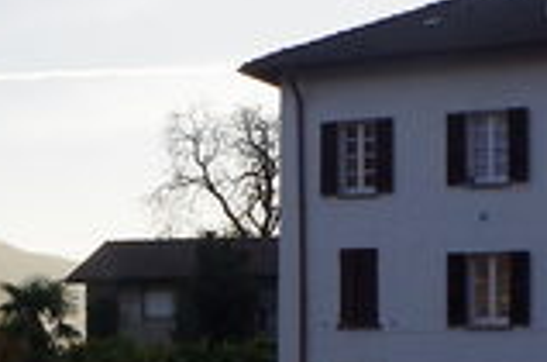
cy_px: 326
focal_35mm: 102
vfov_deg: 13.2
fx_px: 1545
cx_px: 103
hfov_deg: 19.8
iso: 1000
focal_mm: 18
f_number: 16
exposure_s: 1/60
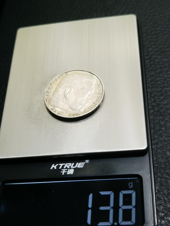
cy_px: 113
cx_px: 85
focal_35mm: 48
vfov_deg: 39.7
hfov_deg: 30.3
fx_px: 314
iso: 100
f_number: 1.9
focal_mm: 6.67
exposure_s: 1/100
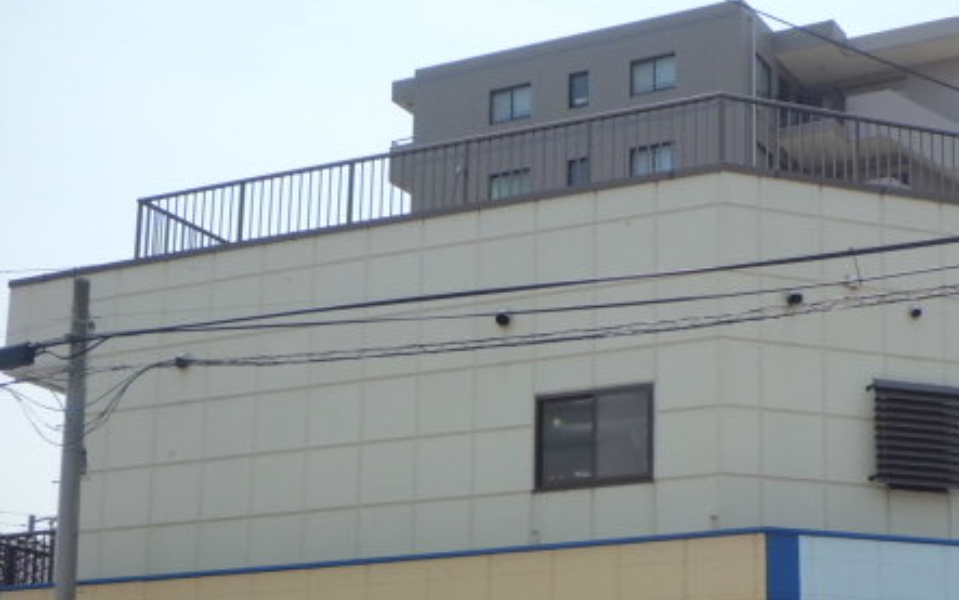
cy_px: 507
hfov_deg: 28.3
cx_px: 686
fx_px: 1882
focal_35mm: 72
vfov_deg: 17.9
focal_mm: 8.3
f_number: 3.4
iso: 64
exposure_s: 1/800
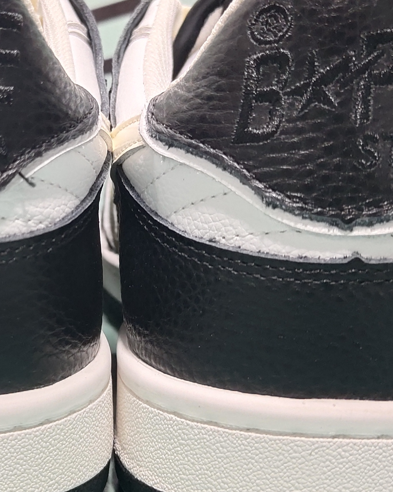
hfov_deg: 21.9
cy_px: 238
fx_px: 1003
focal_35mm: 69
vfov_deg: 27.5
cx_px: 72
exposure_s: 1/630
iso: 50
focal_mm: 4.35
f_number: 1.79
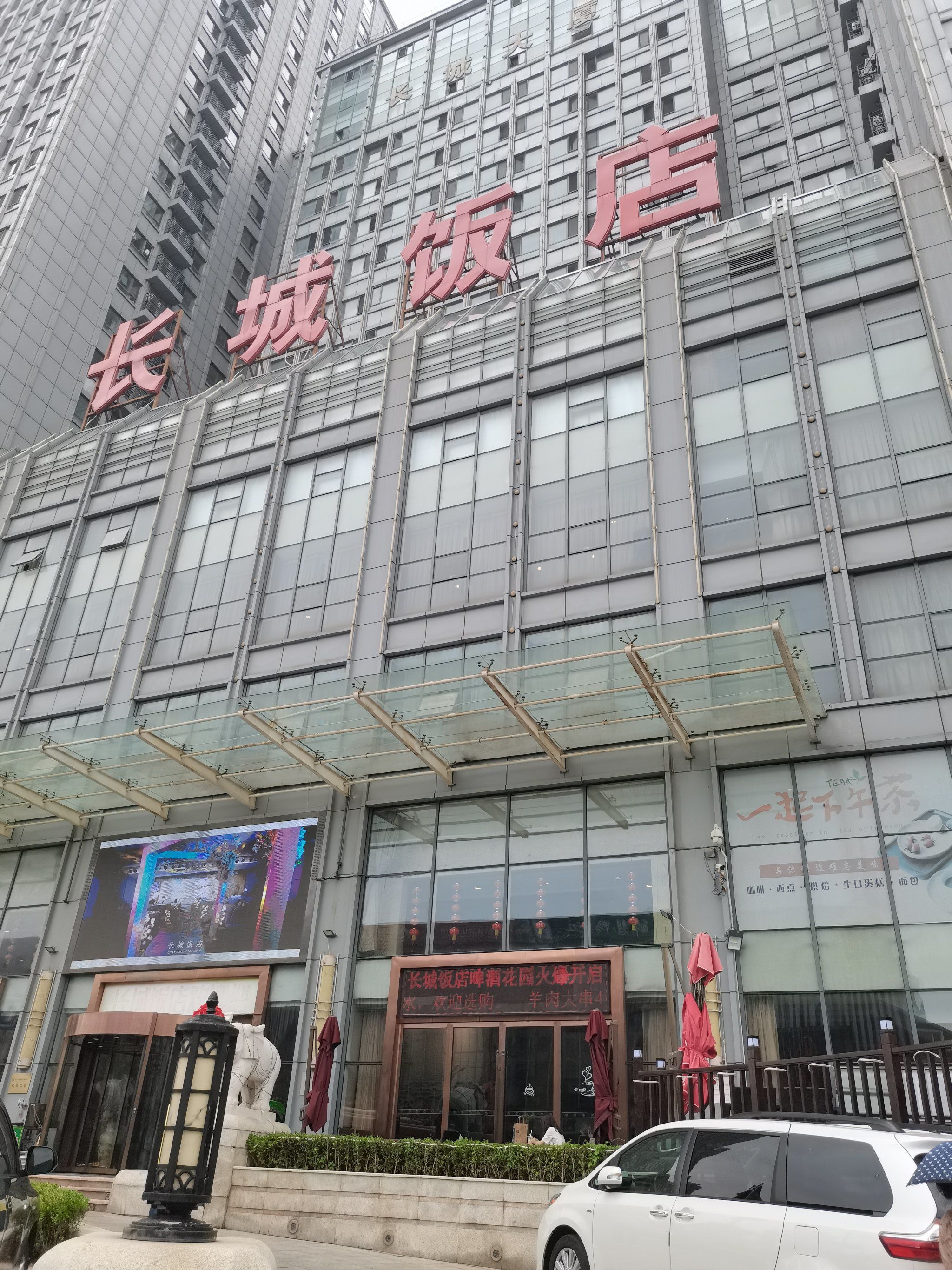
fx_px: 953
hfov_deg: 53.1
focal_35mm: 26
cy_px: 635
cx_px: 476
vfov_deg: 67.3
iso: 50
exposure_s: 1/909
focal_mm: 5.58
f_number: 1.8
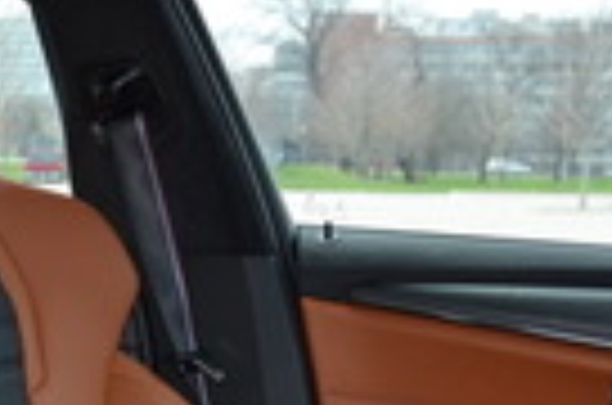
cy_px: 569
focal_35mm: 106
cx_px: 27
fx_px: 1798
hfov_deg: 18.9
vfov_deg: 12.3
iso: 140
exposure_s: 1/250
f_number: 4
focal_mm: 24
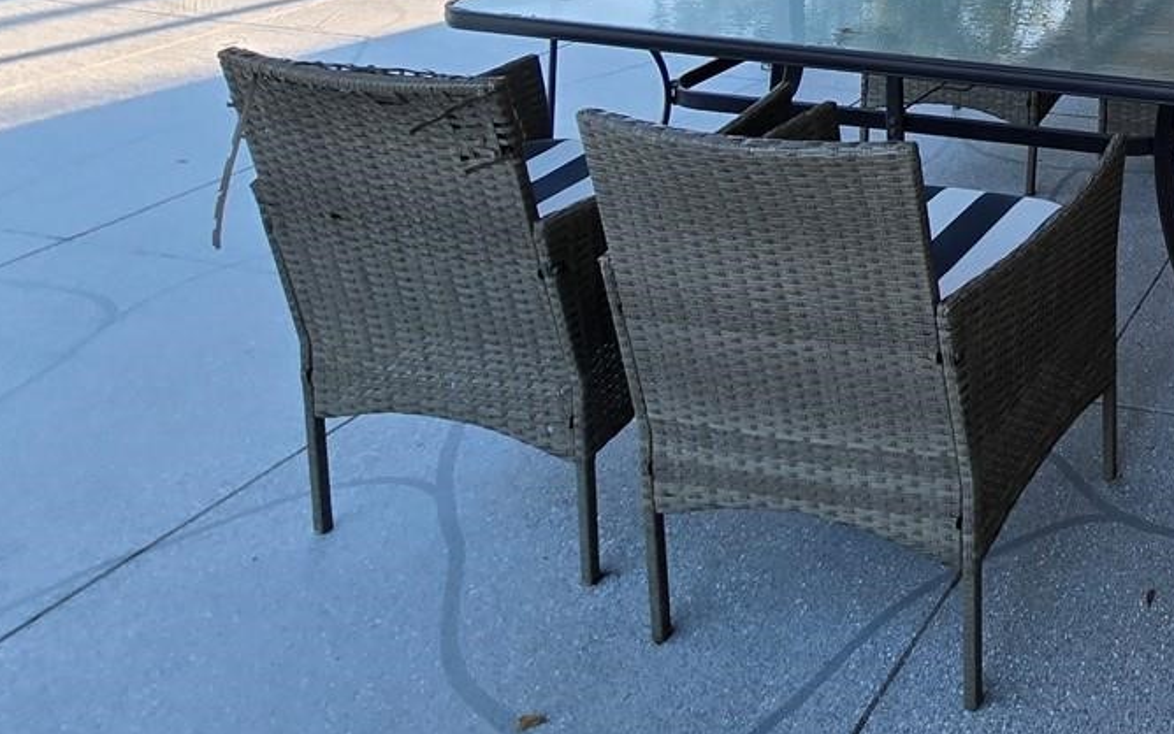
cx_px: 1366
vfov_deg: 30.7
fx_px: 1056
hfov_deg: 42.0
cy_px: -204
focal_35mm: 33
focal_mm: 2.2
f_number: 2.2
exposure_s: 1/168
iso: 50
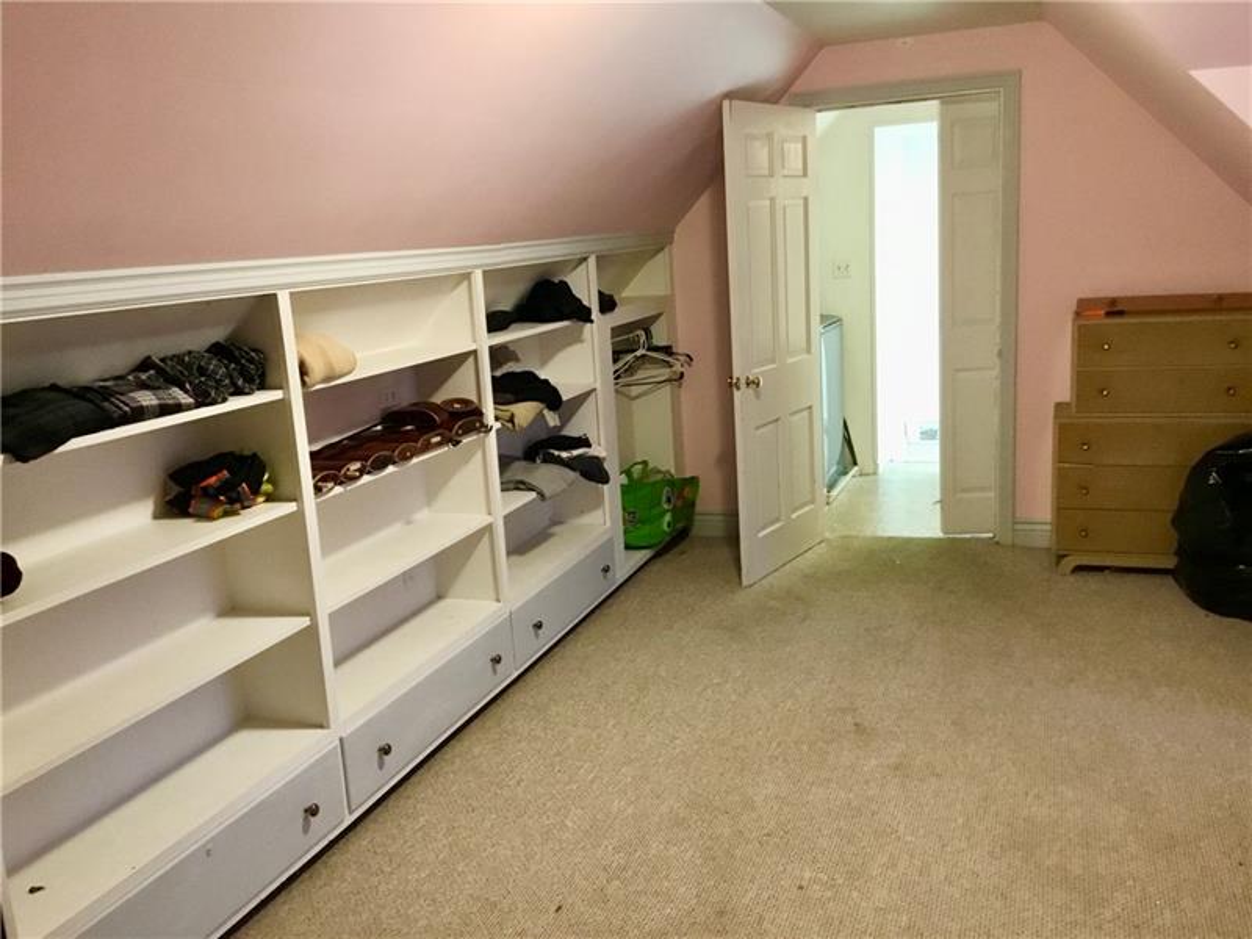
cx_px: 626
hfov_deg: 58.4
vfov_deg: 45.4
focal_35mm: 31
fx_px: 1121
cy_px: 470
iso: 200
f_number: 2.4
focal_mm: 3.3
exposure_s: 1/17
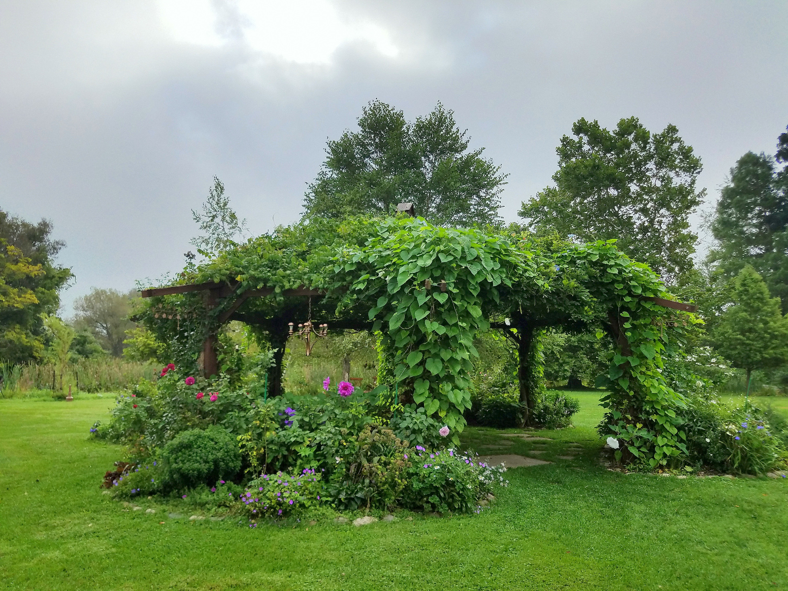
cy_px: 296
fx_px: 592
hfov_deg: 67.3
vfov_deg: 53.1
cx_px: 394
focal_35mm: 26
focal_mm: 4.2
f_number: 1.7
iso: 50
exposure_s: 1/5264
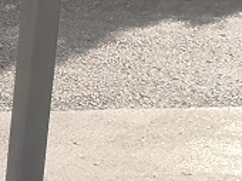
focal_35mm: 163
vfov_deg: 9.1
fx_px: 1138
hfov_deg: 9.6
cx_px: -475
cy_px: 141
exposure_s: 1/2513
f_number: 1.6
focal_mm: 3.95
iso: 50
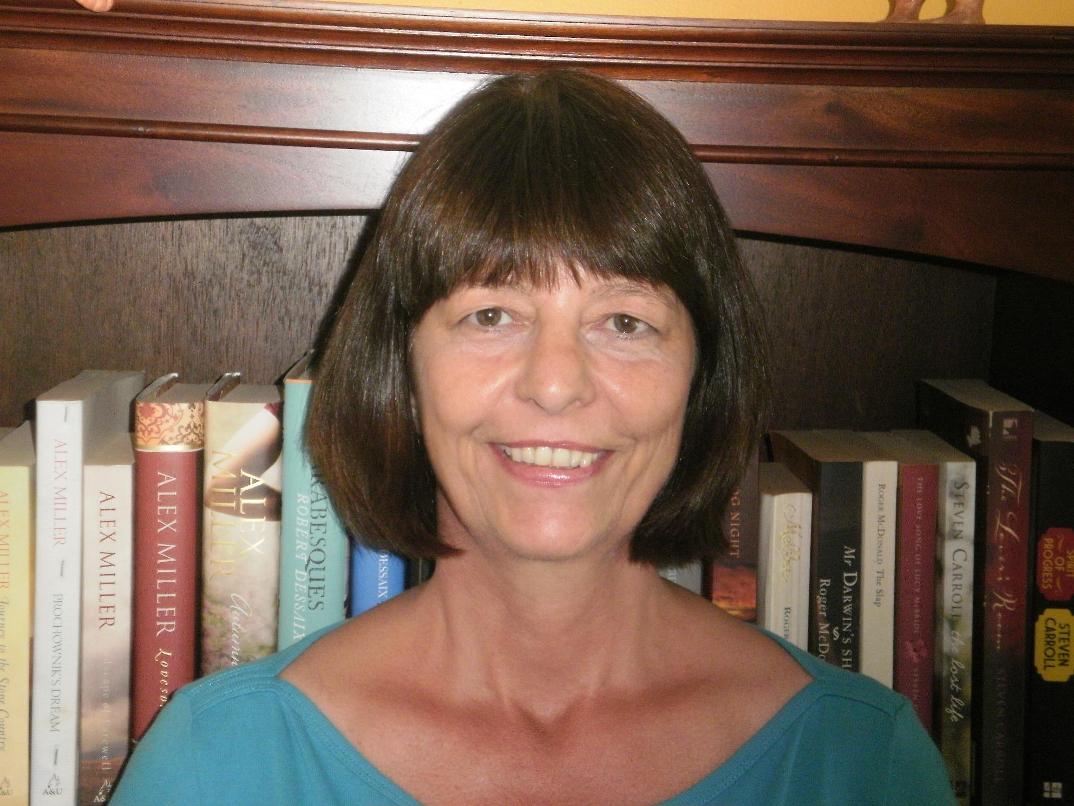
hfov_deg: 30.3
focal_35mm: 64
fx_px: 1986
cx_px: 537
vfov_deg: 22.9
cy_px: 403
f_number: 4.4
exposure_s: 1/50
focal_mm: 11.3
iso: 320
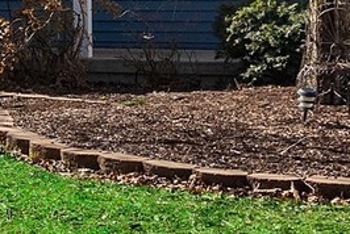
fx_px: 1421
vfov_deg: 9.3
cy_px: -35
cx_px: -211
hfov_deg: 13.1
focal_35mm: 146
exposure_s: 1/500
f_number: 9
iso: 200
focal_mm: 16
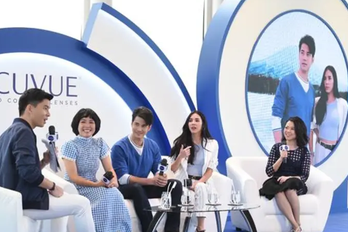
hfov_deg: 25.1
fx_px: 783
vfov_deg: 16.8
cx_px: 175
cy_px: 128
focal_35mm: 81
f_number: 5
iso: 1000
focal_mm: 70
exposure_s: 1/200
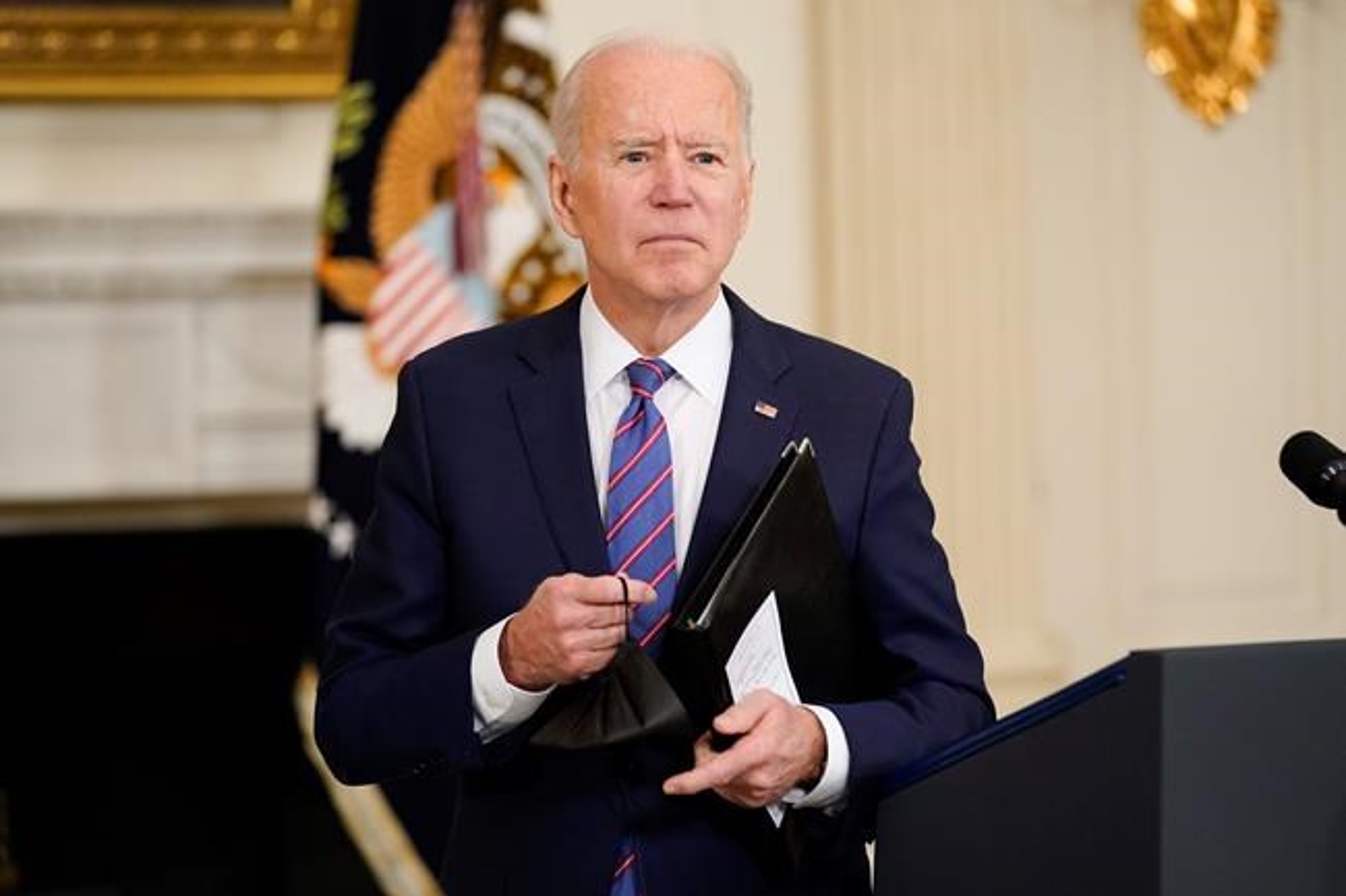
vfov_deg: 10.7
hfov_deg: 16.0
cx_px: 673
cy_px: 448
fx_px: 4784
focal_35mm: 128
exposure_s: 1/400
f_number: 2.8
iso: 4000
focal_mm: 128
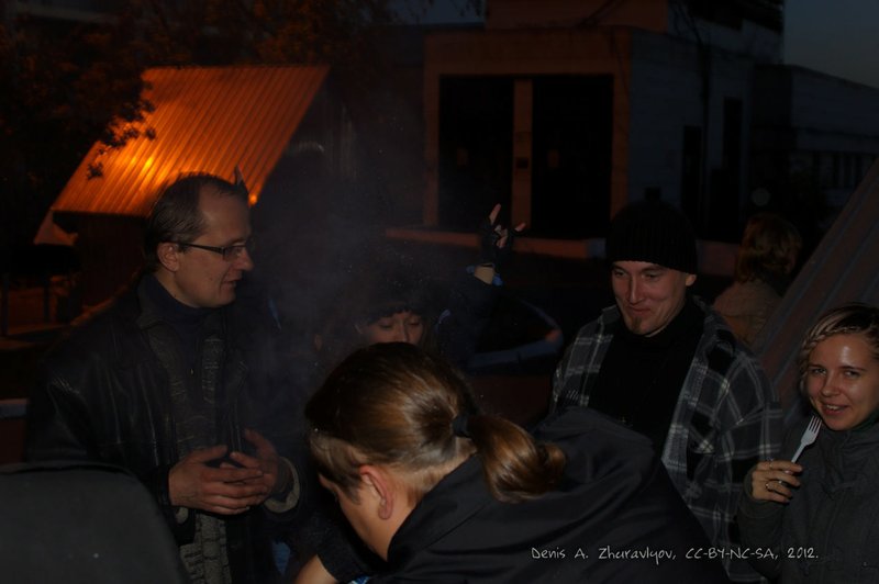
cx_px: 440
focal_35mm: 52
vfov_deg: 25.7
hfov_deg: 37.9
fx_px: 1281
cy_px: 292
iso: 200
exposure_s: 1/4
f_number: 5.6
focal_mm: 35
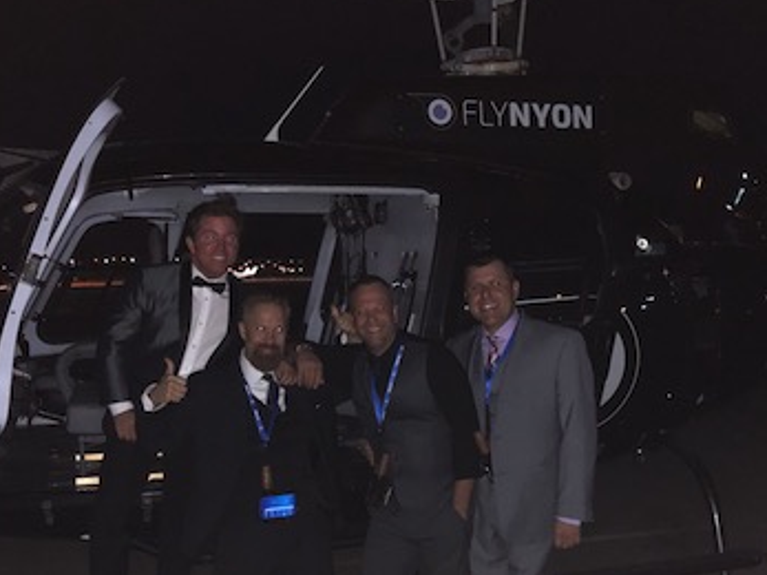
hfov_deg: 43.9
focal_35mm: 43
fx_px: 952
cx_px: 385
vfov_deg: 33.3
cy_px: 381
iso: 500
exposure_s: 1/16
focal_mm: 4
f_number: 1.8
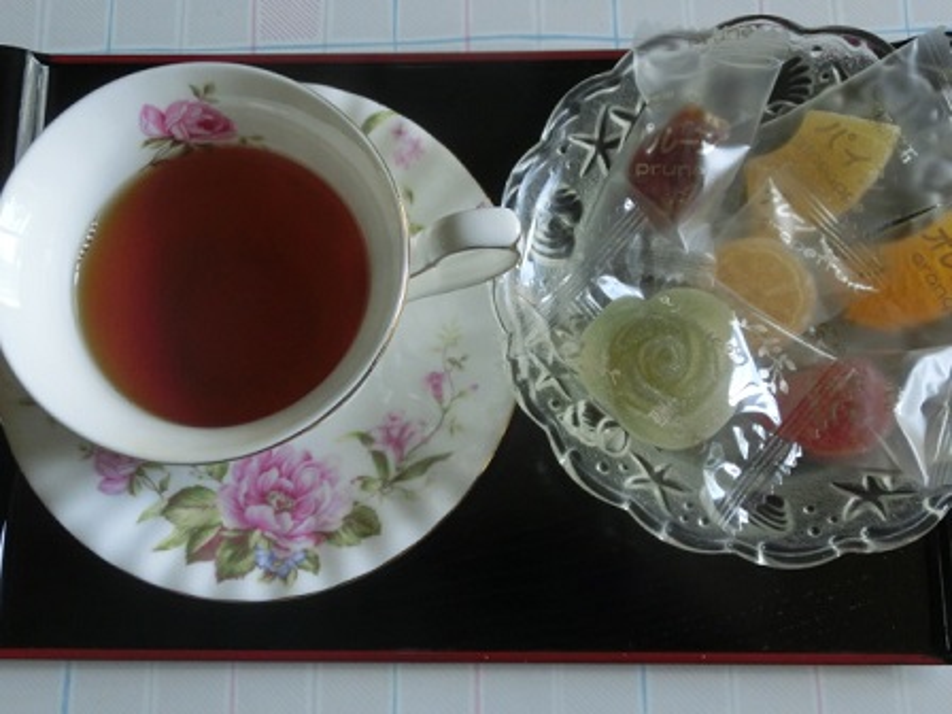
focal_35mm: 37
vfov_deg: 38.7
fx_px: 1018
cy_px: 357
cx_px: 476
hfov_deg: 50.1
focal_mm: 6.5
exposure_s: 1/125
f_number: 4.1
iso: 500
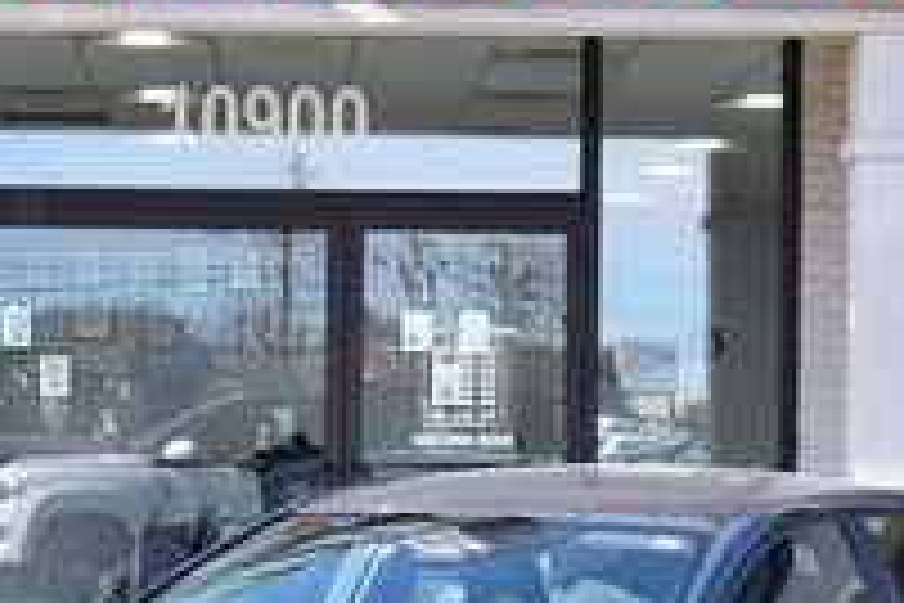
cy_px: 464
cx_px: 279
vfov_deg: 10.2
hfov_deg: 15.3
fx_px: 3365
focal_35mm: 134
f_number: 8
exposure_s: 1/250
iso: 360
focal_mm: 28
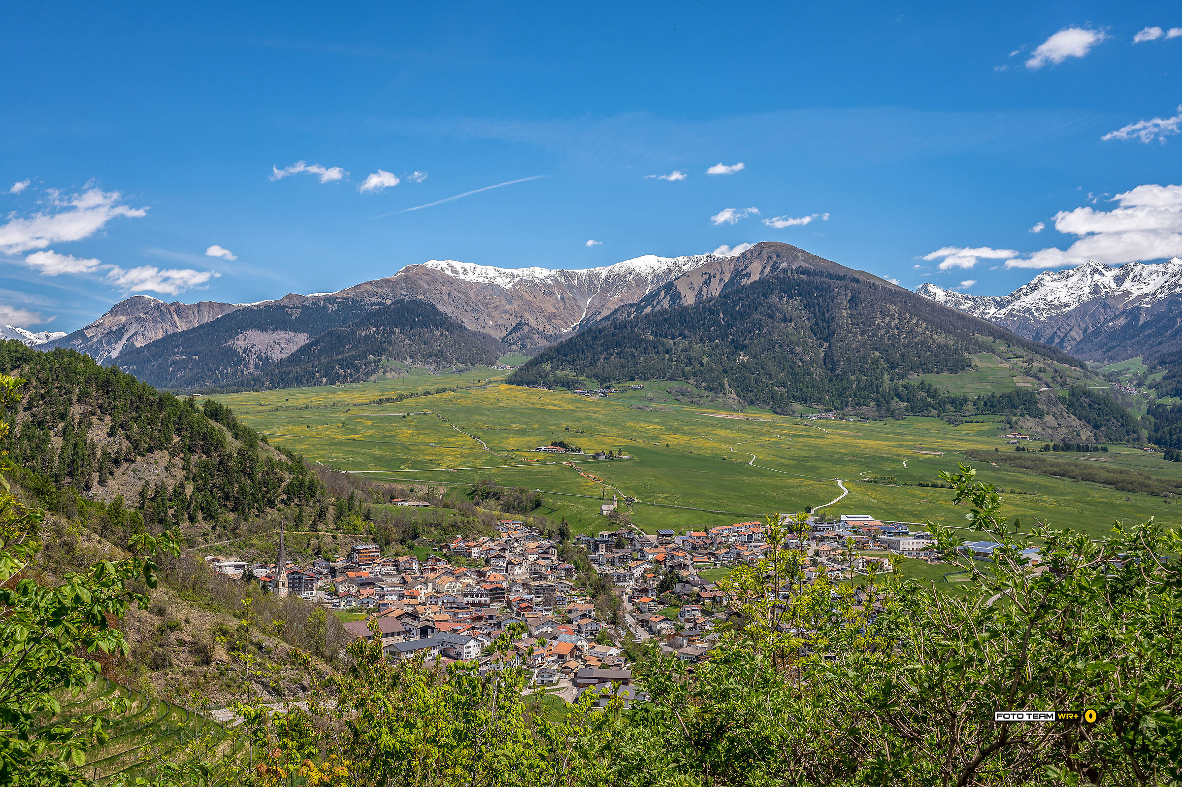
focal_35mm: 35
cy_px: 394
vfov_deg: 37.8
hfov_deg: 54.5
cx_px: 591
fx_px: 1148
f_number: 8
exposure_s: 1/320
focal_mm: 35
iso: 100
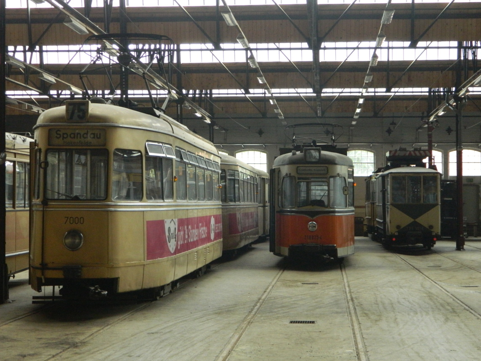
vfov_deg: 17.6
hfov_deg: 23.3
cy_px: 180
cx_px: 240
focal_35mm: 84
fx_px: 1167
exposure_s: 1/40
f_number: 4.2
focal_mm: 15.1
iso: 400
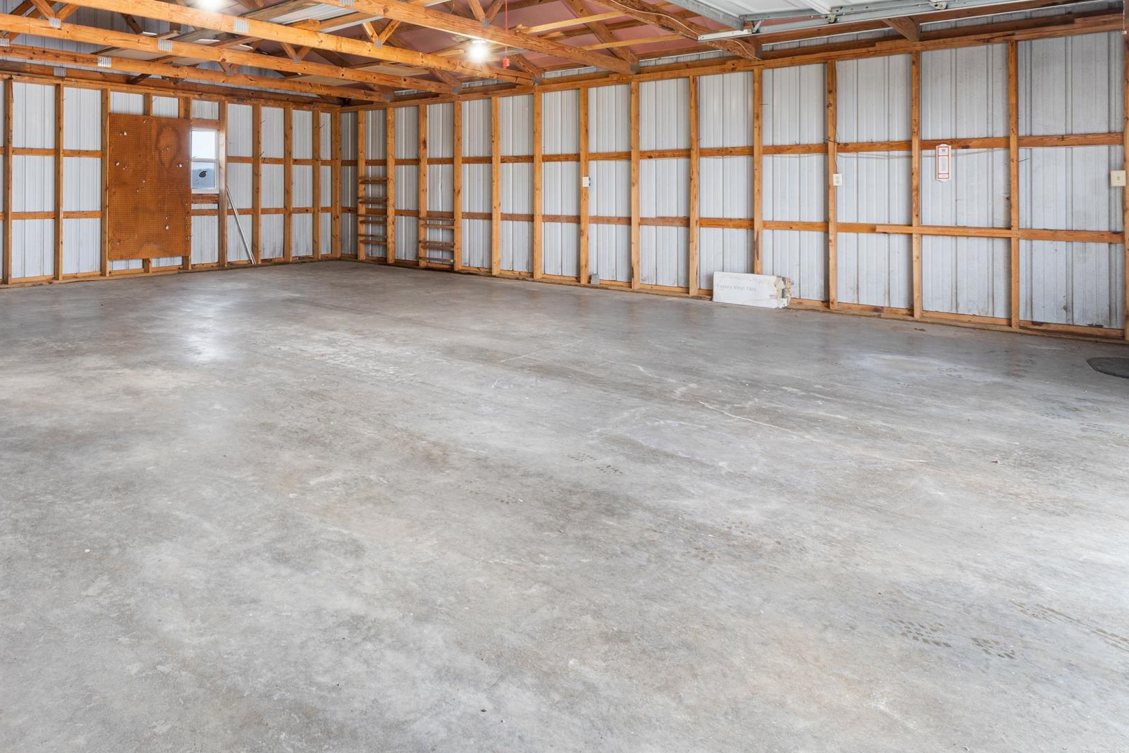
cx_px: 284
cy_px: 185
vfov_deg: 52.6
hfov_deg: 71.0
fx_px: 721
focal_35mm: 23
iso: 200
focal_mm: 10
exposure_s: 1/1.25
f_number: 9
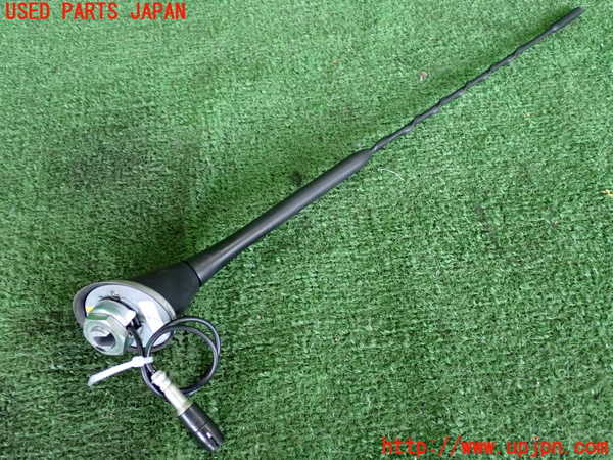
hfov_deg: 49.0
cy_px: 230
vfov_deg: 37.7
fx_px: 673
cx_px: 306
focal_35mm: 38
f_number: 2.7
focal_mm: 6.83
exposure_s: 1/125
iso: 1000
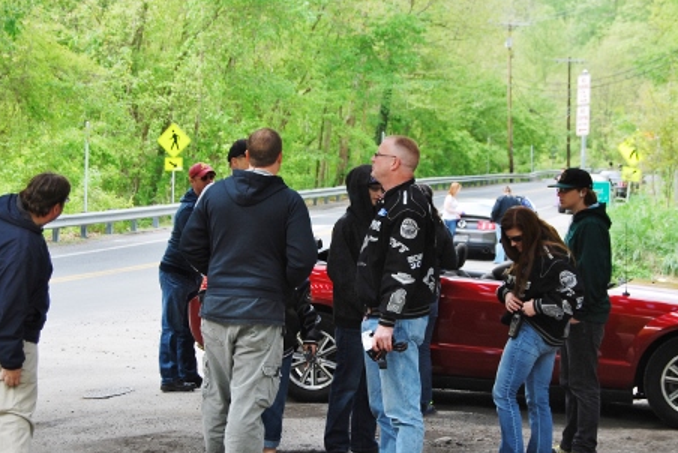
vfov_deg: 16.1
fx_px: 1602
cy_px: 256
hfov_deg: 23.9
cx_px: 345
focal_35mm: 85
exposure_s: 1/125
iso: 160
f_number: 5.6
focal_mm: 40
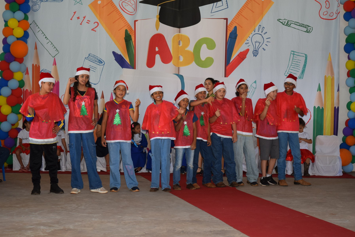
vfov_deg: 20.7
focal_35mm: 66
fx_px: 651
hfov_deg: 30.5
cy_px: 118
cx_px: 178
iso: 800
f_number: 4.5
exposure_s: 1/80
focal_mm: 44
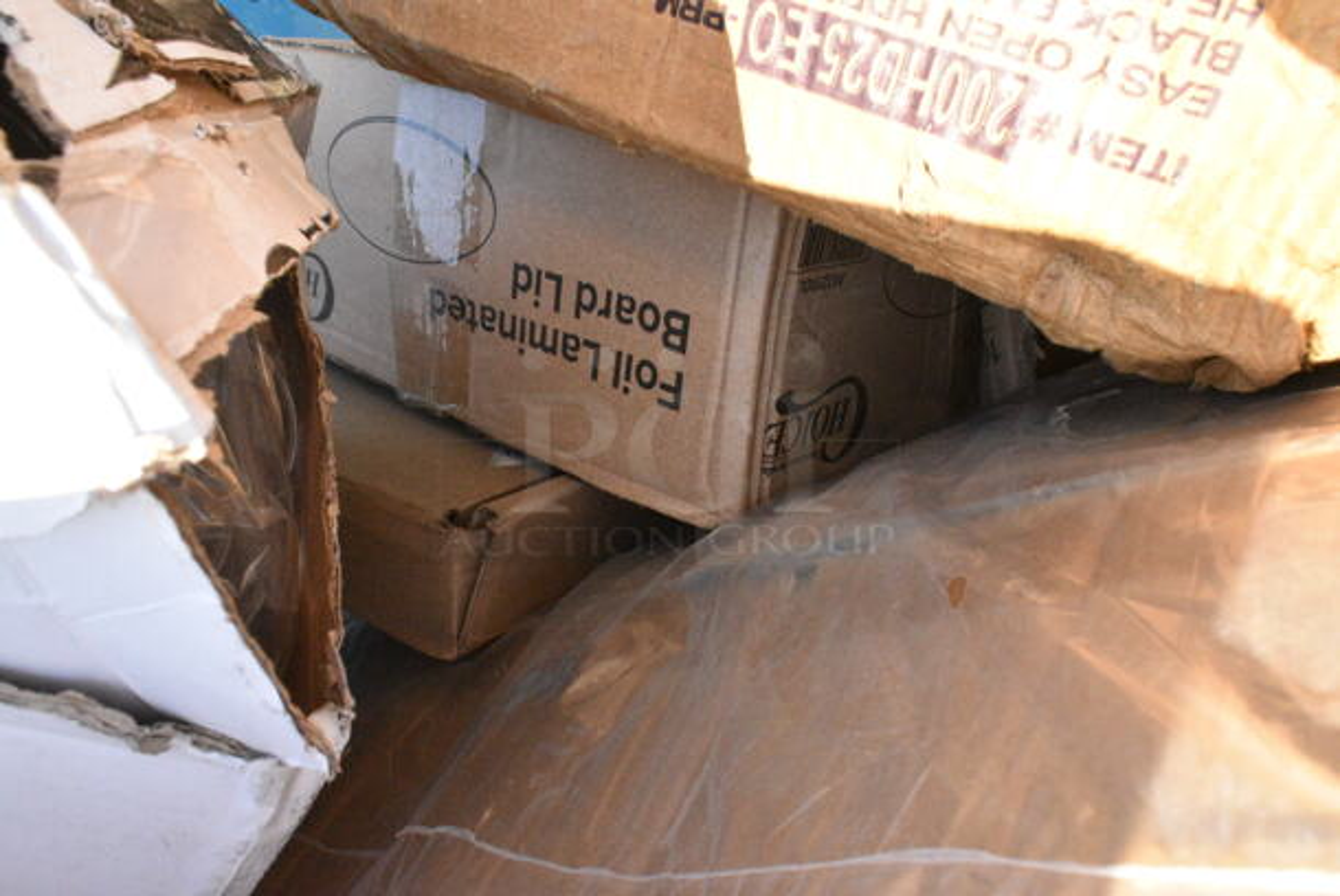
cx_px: 670
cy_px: 448
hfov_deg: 61.9
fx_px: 1118
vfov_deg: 43.7
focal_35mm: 30
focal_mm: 20
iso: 6400
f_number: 14
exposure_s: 1/800
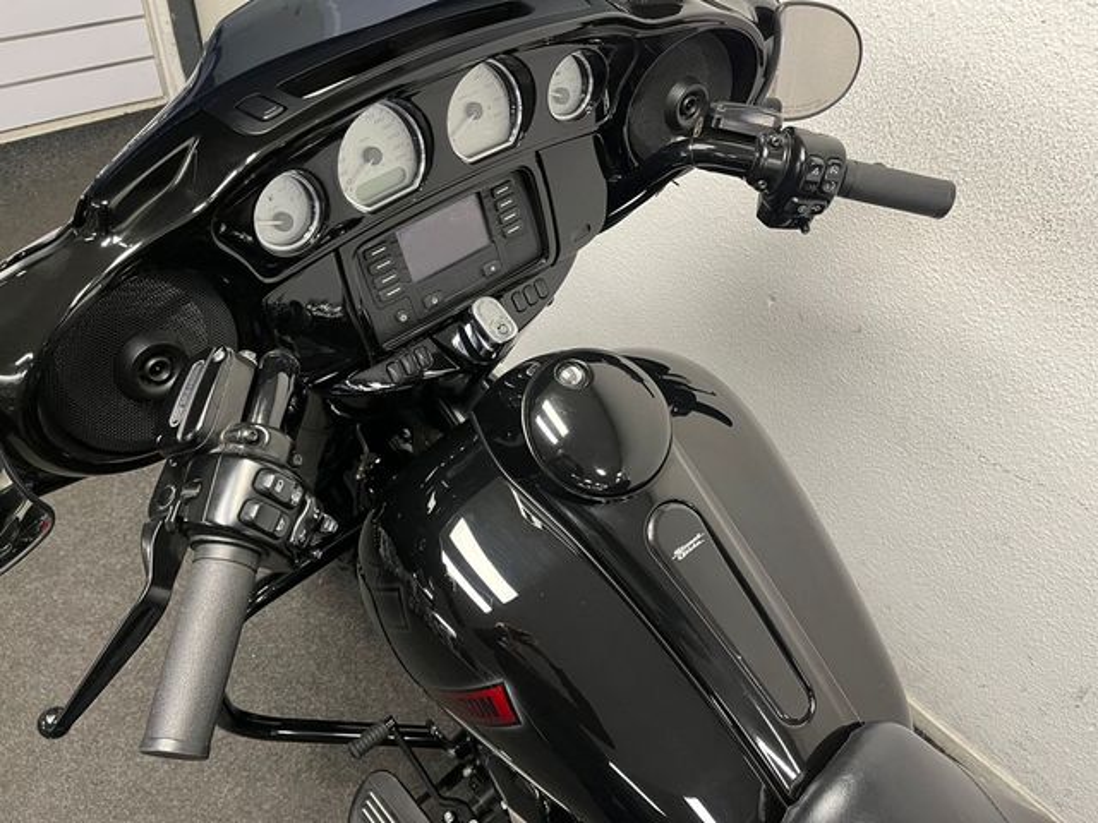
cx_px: 549
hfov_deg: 67.3
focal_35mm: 26
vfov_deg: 53.1
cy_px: 412
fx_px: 825
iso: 160
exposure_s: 1/50
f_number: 1.6
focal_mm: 5.1
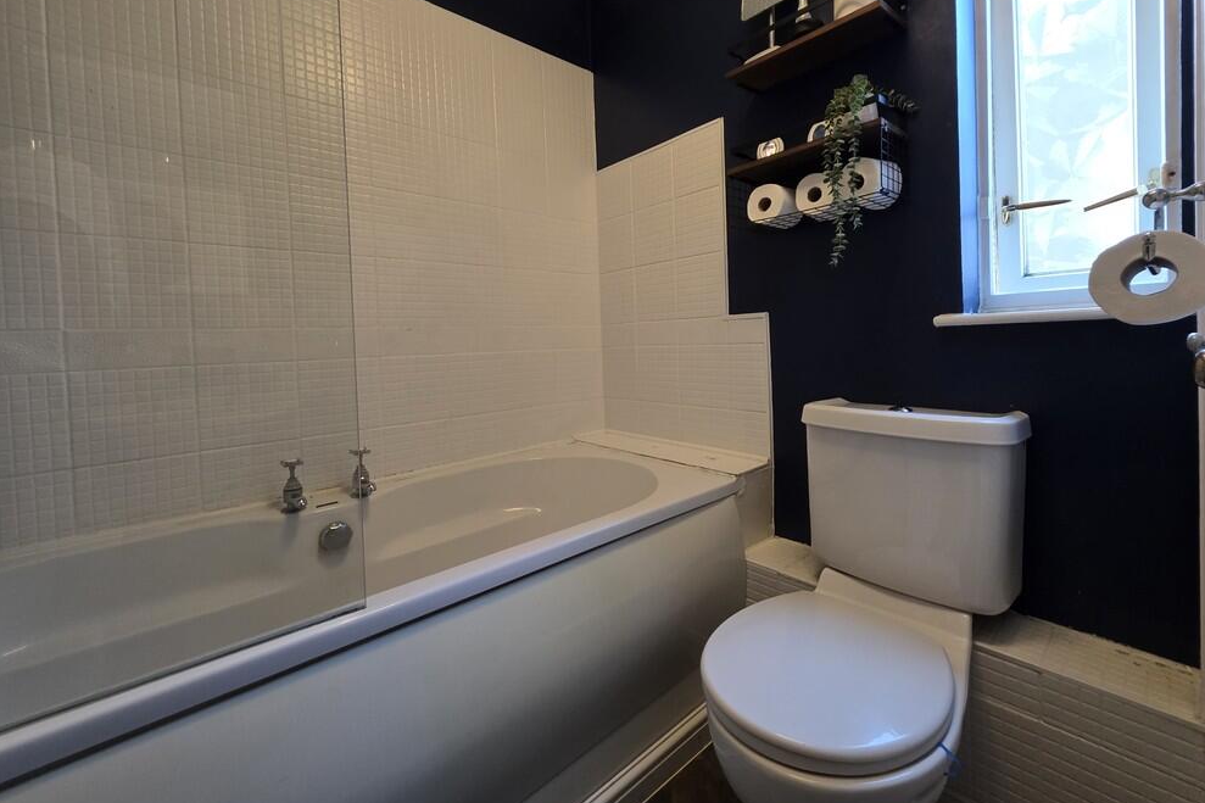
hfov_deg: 104.2
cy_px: 352
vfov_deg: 80.8
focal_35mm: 14
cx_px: 620
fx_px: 469
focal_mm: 2.2
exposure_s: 1/100
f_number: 1.9
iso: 200
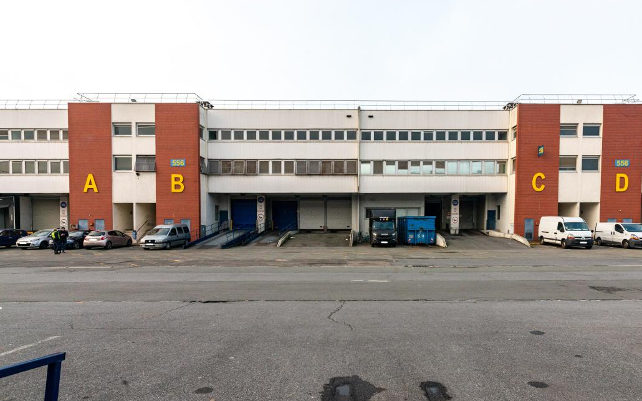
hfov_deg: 87.8
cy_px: 191
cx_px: 348
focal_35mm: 19
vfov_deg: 62.2
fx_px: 332
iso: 800
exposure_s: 1/250
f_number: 11
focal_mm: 15
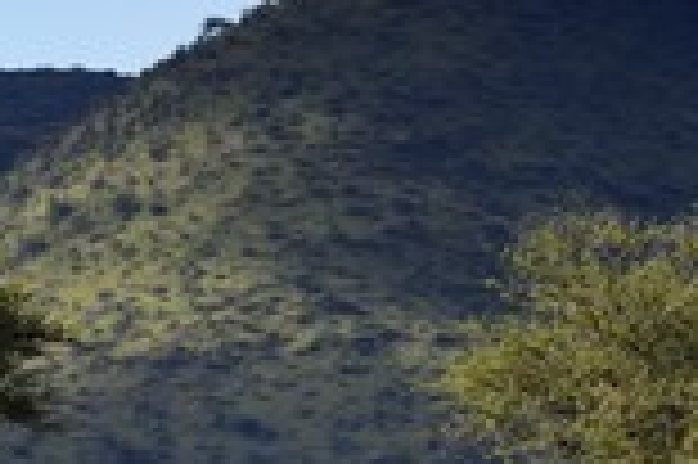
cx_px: 635
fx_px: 10498
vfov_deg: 2.5
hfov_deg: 3.8
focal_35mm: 542
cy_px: 487
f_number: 7.1
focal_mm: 200
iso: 200
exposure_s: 1/640
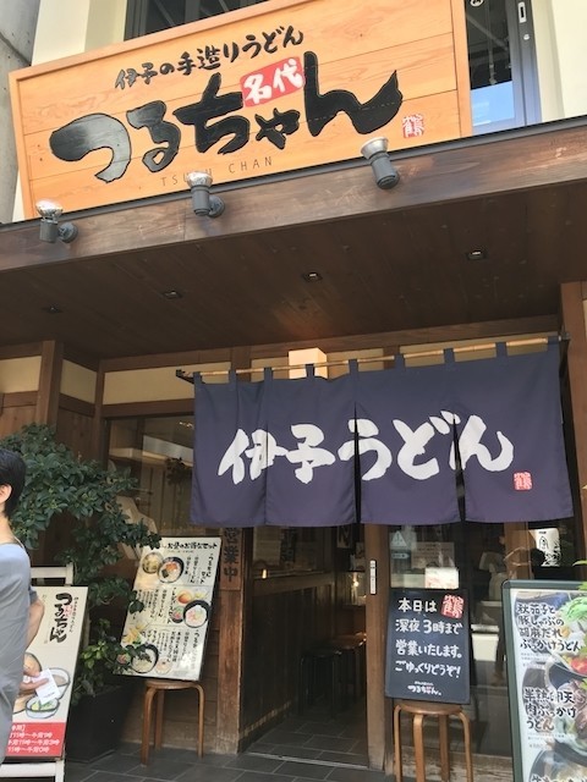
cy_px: 391
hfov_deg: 49.7
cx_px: 294
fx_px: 633
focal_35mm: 28
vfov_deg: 63.4
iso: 40
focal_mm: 3.99
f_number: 1.8
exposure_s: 1/120
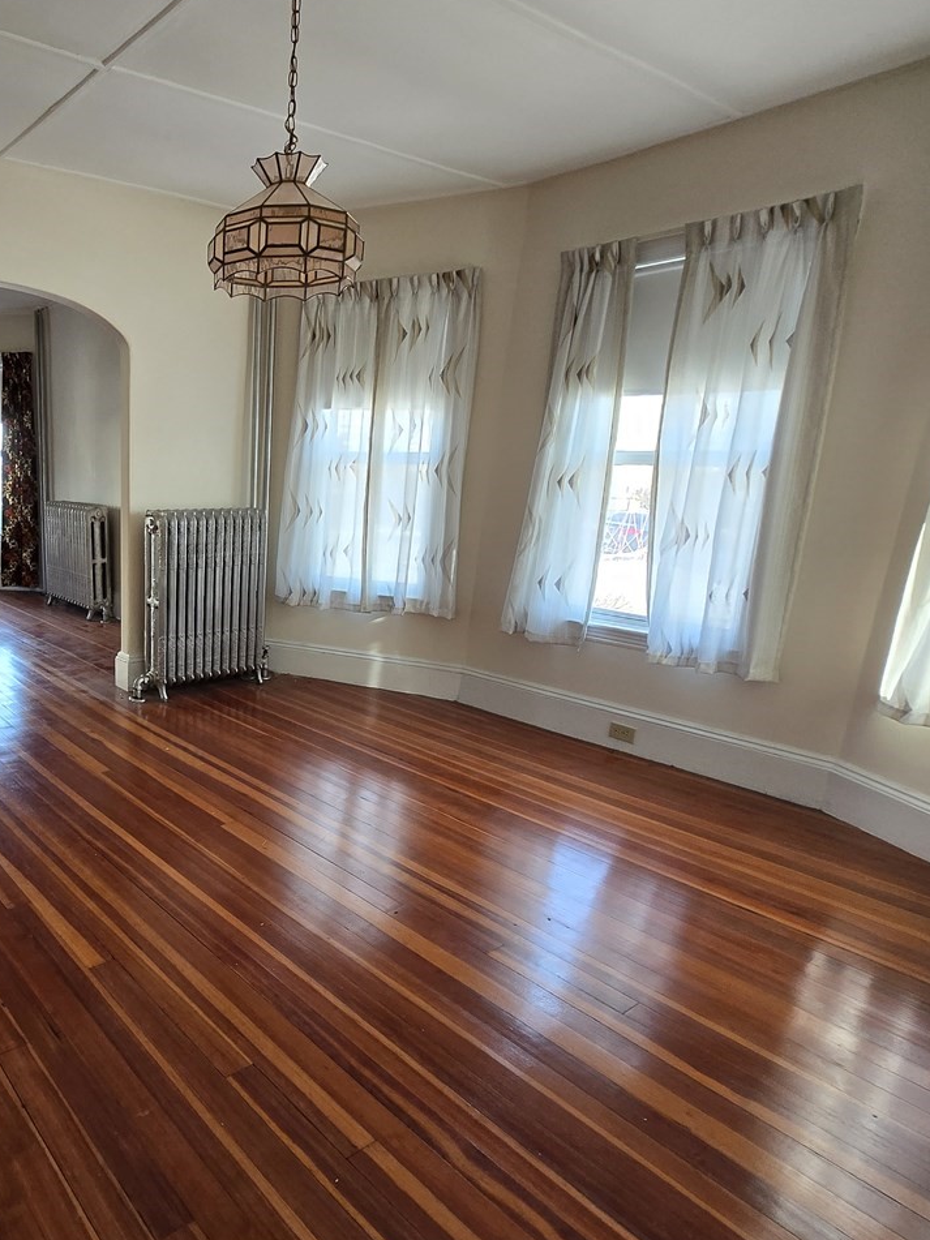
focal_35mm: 21
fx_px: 752
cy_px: 669
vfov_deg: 78.9
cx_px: 189
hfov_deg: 58.7
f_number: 2.2
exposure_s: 1/60
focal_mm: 1.7
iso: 100
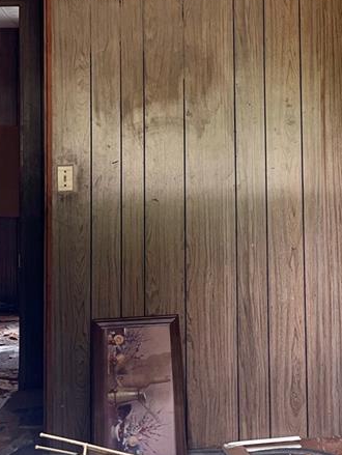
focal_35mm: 71
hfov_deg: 20.5
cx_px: 268
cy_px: 92
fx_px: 934
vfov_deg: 26.9
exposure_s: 1/121
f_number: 1.5
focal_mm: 5.7
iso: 125
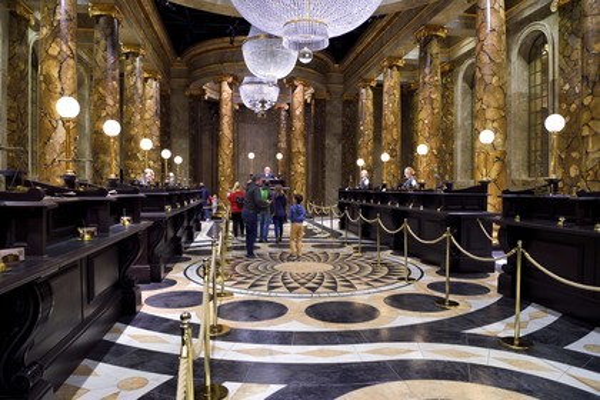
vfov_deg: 53.1
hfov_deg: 73.7
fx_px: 400
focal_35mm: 24
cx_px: 300
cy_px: 200
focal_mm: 24
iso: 800
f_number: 6.3
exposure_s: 1/10
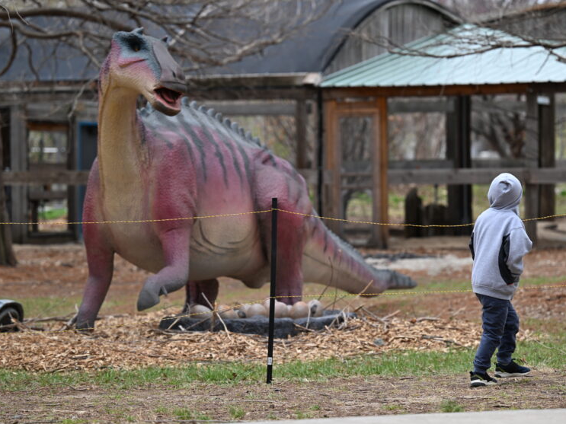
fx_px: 1994
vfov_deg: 12.1
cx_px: 343
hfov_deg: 16.1
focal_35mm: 122
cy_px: 199
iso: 64
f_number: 2.8
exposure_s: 1/320
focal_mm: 92
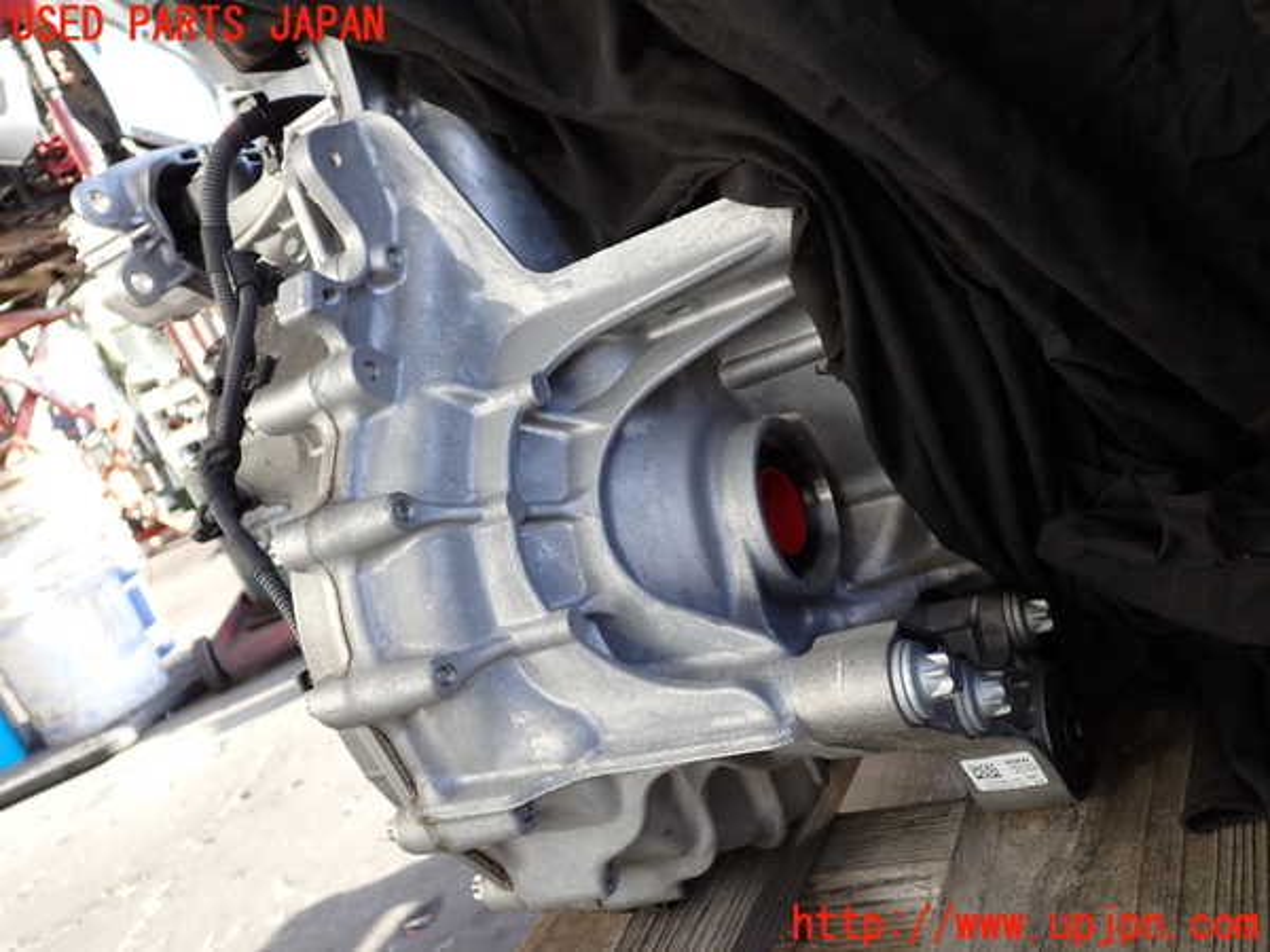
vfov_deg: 44.2
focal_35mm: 32
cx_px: 635
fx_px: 1174
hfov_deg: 56.8
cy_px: 476
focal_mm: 5.79
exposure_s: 1/125
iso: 125
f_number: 2.4
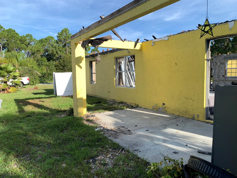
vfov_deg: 53.1
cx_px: 118
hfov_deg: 67.3
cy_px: 89
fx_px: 178
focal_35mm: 26
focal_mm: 4.25
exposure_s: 1/1490
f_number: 1.8
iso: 25
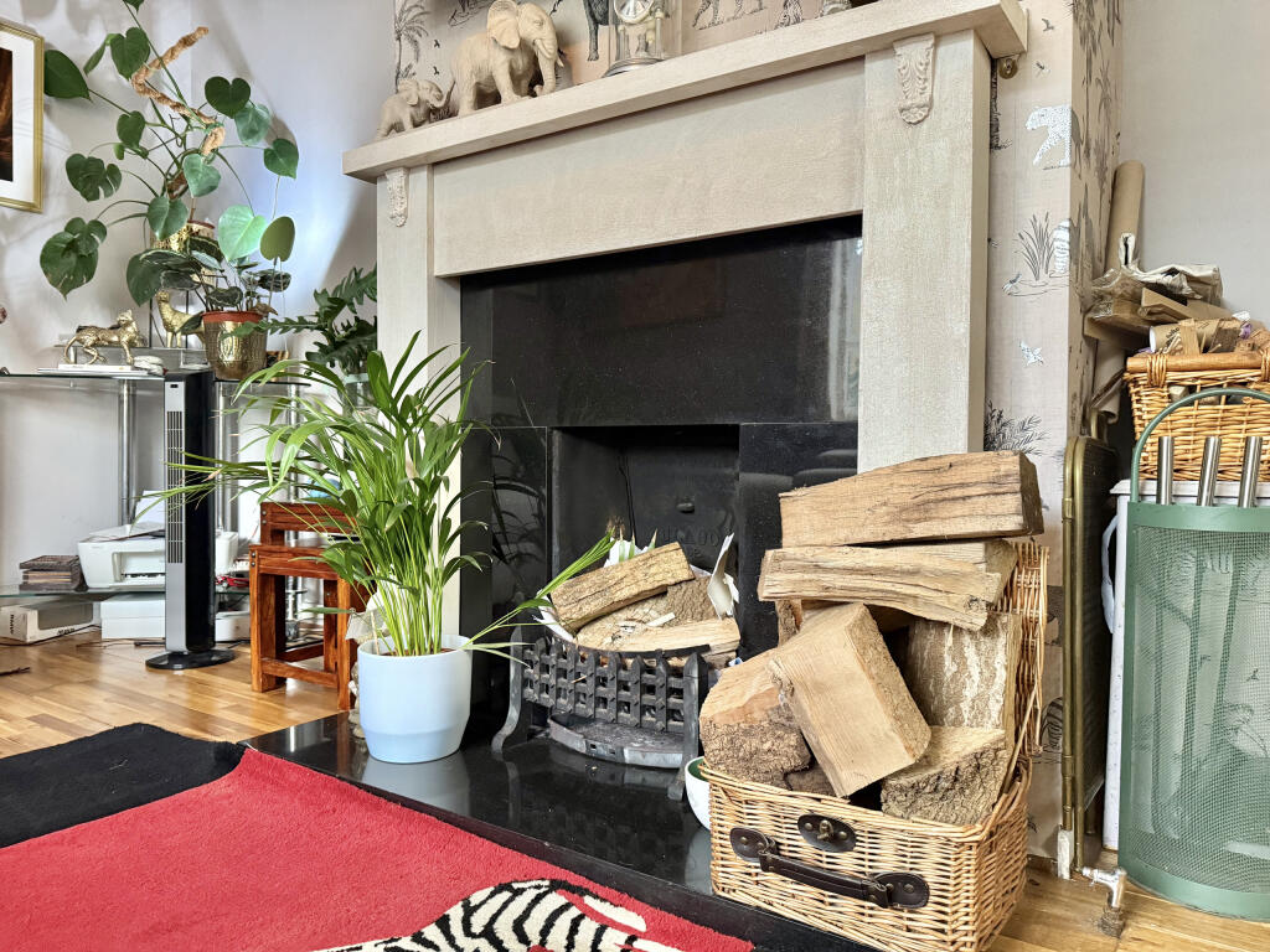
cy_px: 476
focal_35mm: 24
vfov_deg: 56.8
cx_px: 635
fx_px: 881
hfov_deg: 71.6
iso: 500
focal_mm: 6.76
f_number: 1.78
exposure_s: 1/50
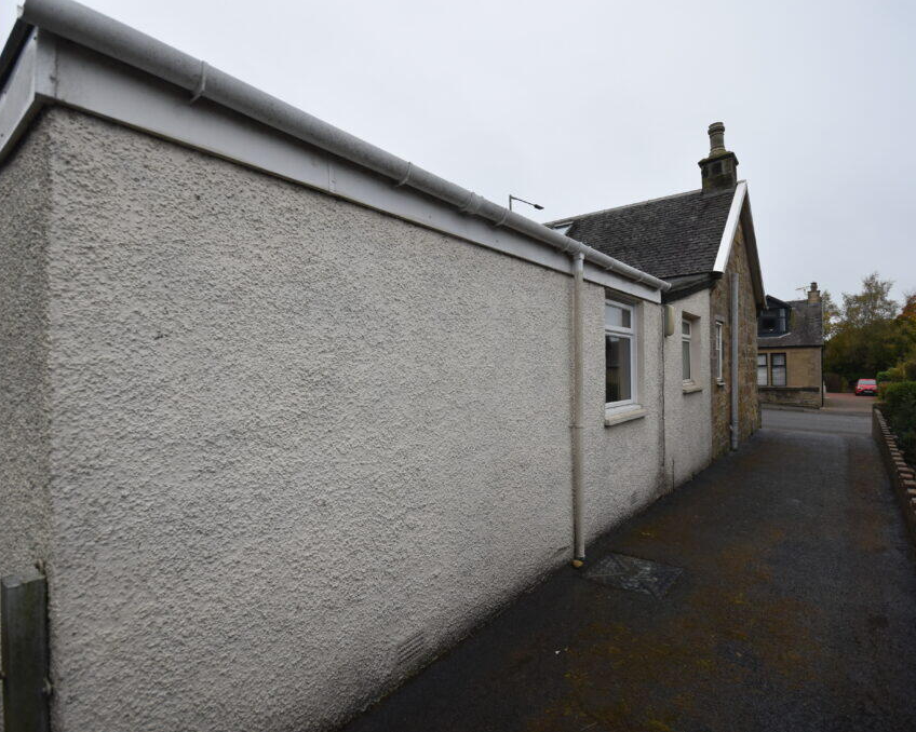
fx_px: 461
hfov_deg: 89.6
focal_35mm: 17
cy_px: 365
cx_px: 441
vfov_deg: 77.0
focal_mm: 10
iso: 400
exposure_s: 1/160
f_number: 6.3
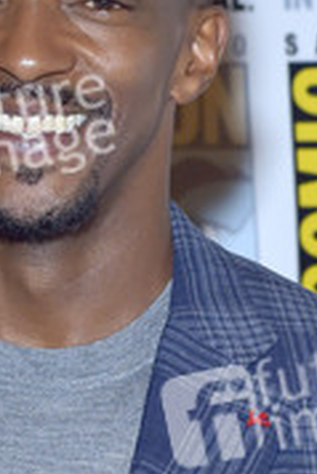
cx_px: 57
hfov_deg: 6.2
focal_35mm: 220
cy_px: 272
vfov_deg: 9.3
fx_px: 2900
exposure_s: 1/250
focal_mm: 98
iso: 1000
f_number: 6.3
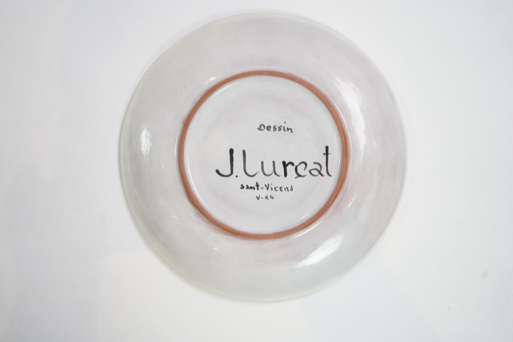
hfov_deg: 44.5
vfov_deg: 30.5
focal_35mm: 44
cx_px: 256
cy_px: 171
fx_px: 627
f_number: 5
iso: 500
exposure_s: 1/60
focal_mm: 44
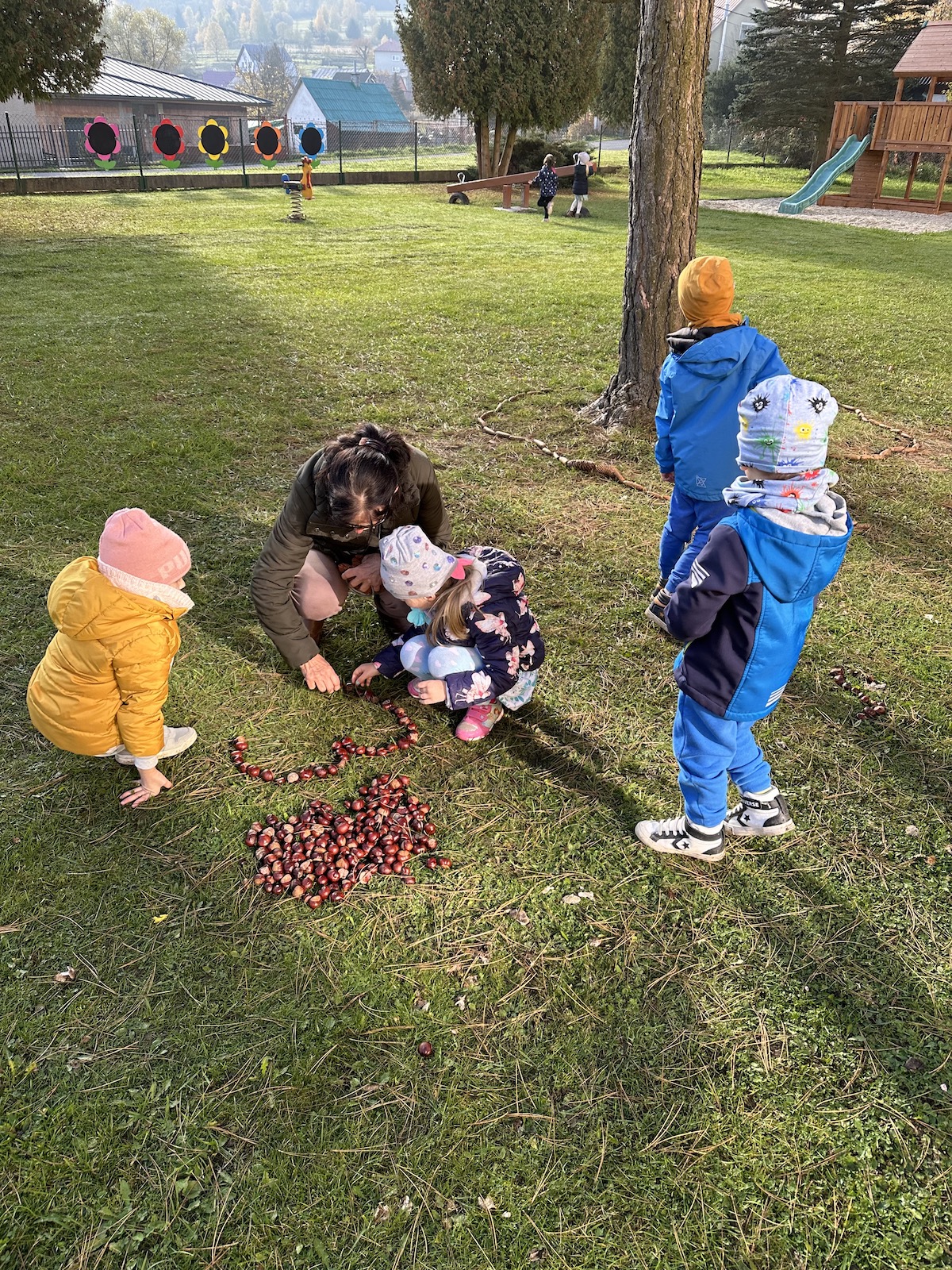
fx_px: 880
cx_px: 476
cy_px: 635
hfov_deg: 56.8
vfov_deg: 71.6
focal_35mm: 24
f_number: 1.78
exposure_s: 1/564
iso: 80
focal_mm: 6.86
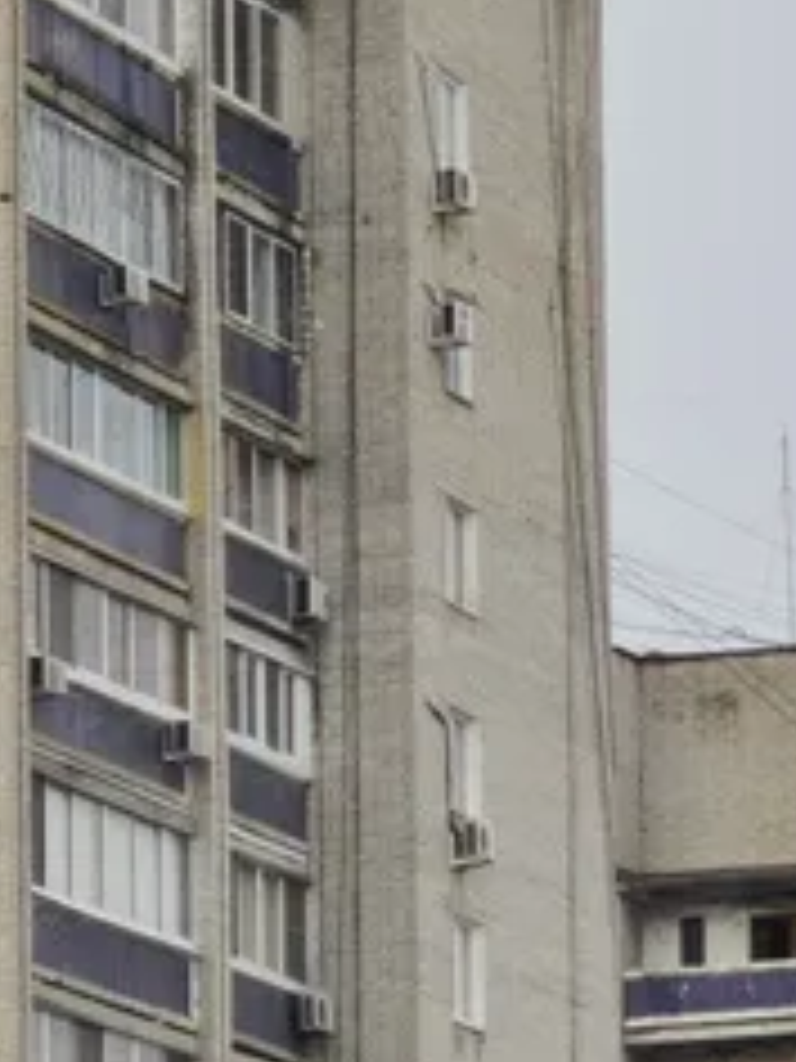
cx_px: 216
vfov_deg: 5.4
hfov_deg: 4.1
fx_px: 11222
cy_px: 1305
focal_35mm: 366
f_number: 2
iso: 50
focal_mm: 9
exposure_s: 1/102
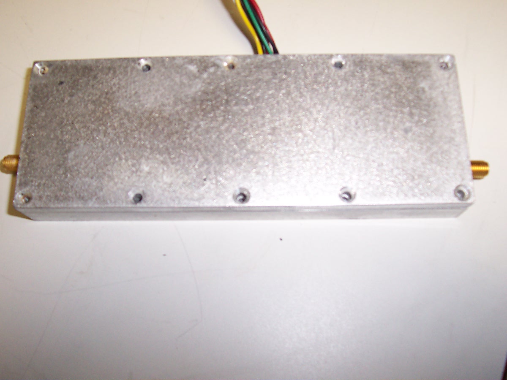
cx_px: 254
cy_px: 190
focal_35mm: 37
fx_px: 542
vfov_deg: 38.7
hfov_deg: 50.1
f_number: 2.8
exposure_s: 1/60
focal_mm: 5.6
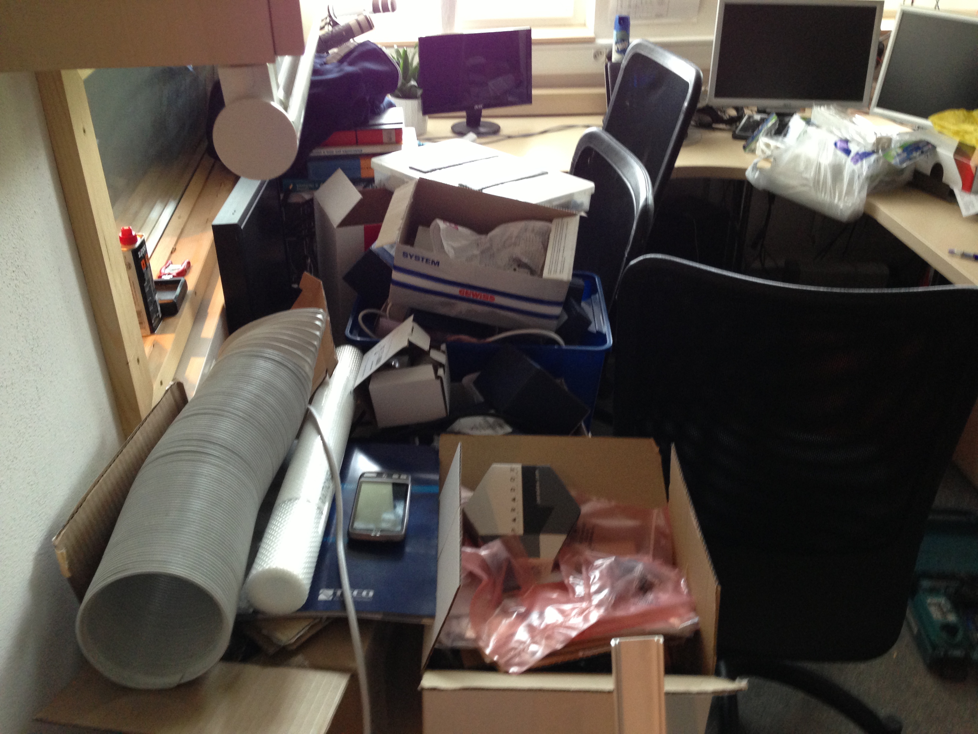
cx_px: 489
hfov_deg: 55.4
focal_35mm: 33
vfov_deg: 42.9
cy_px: 367
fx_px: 932
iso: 160
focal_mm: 4.13
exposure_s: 1/20
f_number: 2.4
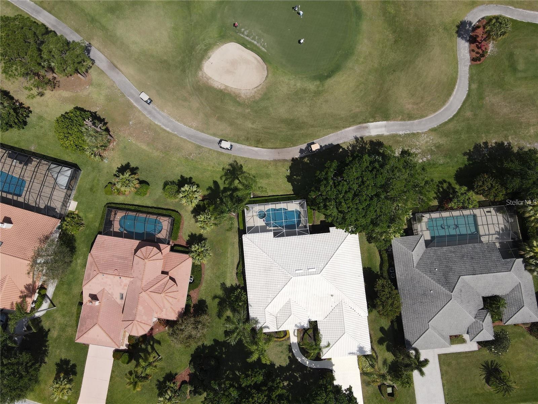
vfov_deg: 56.8
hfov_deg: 71.6
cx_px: 269
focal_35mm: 24
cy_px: 202
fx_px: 373
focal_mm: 4.5
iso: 100
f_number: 2.8
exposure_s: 1/1000
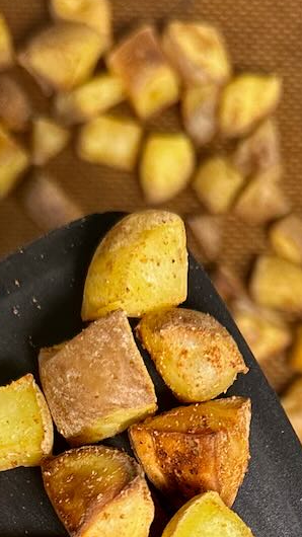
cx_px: 170
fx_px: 1125
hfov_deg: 15.3
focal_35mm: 79
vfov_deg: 24.1
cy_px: 668
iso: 200
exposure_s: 1/60
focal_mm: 6.86
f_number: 1.78
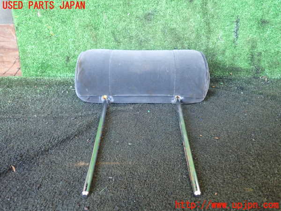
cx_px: 140
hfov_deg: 60.0
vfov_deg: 46.8
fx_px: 244
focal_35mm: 30
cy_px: 106
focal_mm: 5.4
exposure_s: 1/30
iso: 500
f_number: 2.3
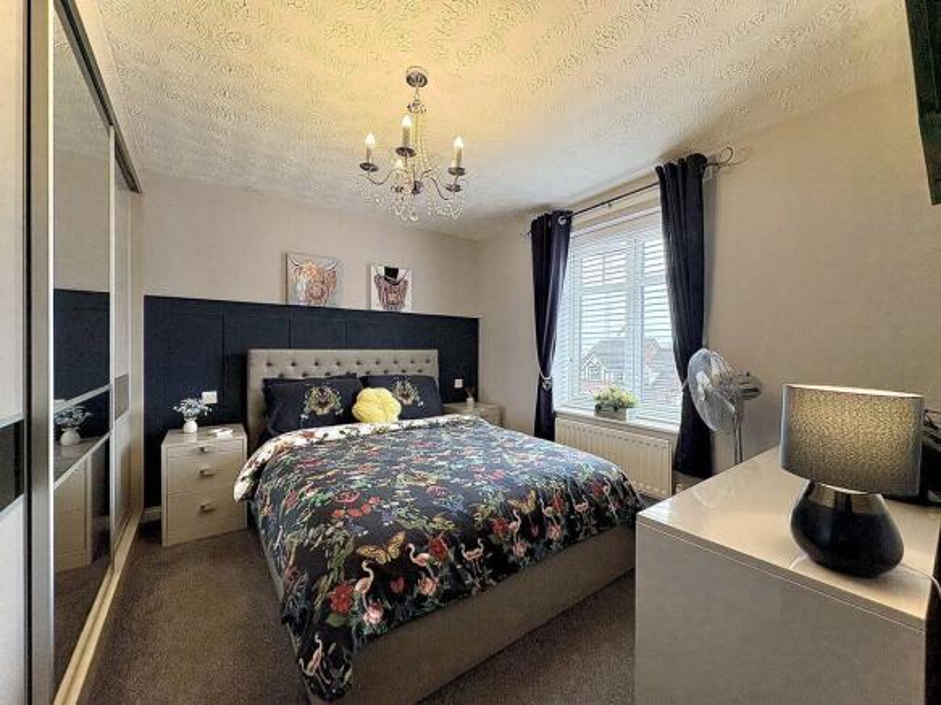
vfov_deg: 85.7
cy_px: 352
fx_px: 380
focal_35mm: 14
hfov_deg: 102.1
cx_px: 470
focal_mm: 2.22
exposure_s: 1/100
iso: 160
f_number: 2.2
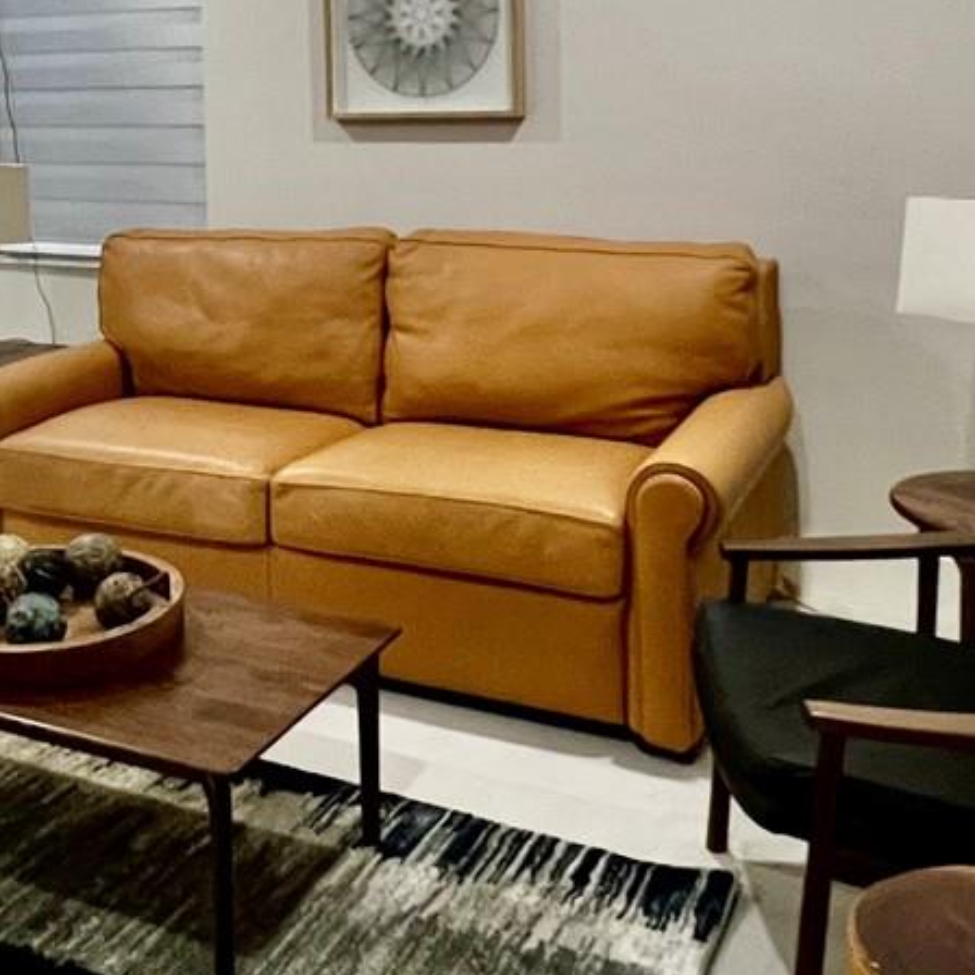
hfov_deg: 40.1
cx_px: 279
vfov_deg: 39.2
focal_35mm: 41
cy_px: 185
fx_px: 1307
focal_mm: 1.57
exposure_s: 1/60
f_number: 1.8
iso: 500
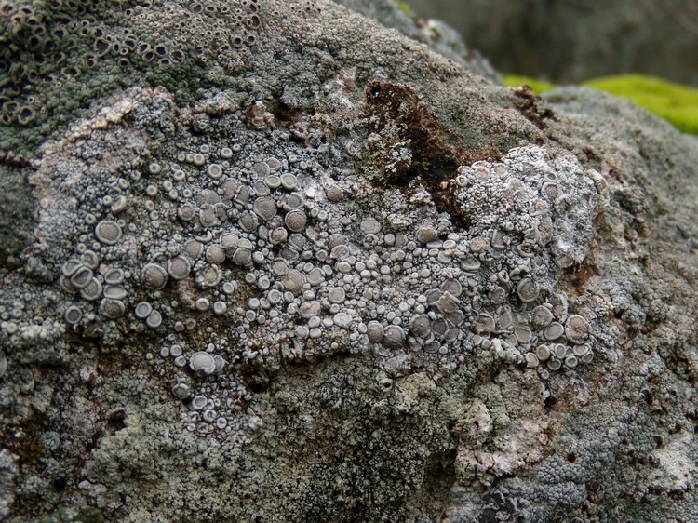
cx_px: 349
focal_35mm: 36
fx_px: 726
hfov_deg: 51.4
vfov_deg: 39.6
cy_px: 262
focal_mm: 6.4
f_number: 3.6
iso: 80
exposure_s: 1/250
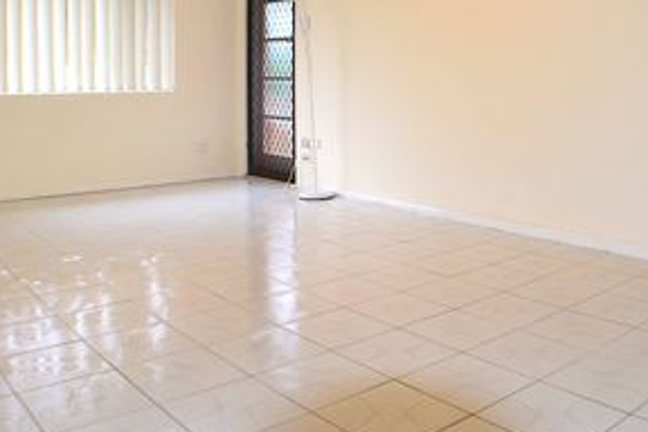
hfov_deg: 40.1
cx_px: 396
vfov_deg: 27.3
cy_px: 129
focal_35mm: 49
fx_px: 882
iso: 2500
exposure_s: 1/200
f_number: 8
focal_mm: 20
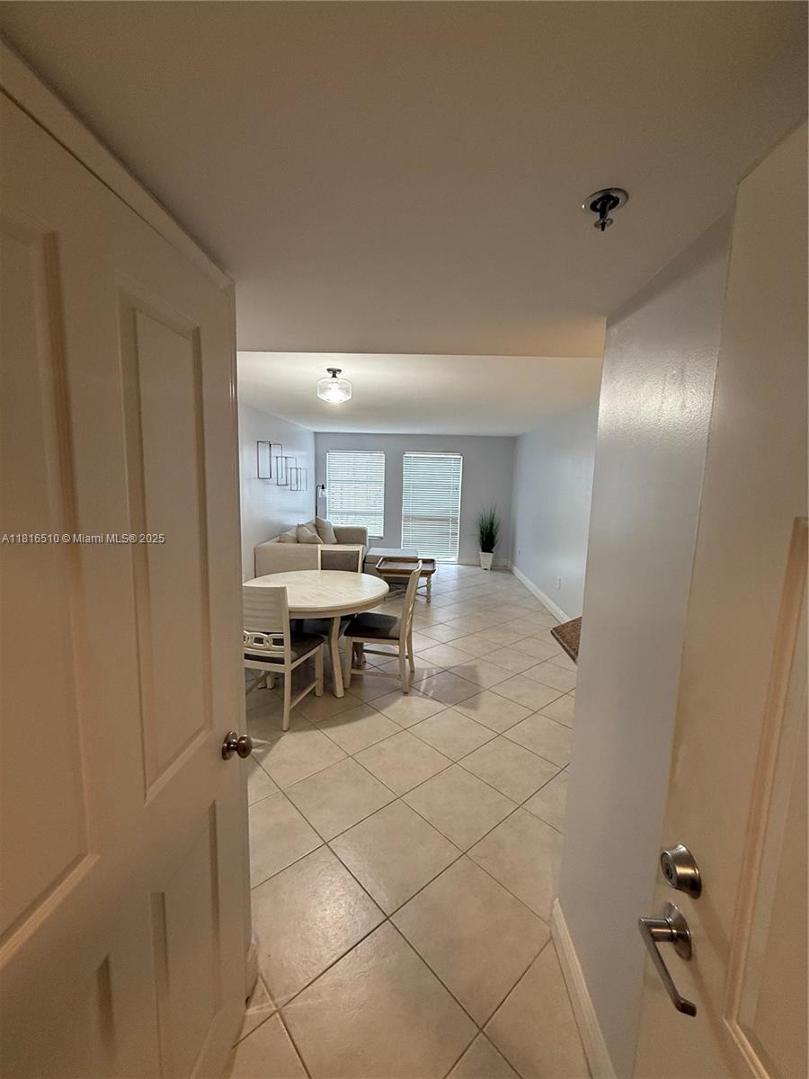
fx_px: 436
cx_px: 404
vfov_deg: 102.1
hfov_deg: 85.7
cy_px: 540
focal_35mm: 14
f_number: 2.2
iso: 250
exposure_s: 1/120
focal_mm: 2.22
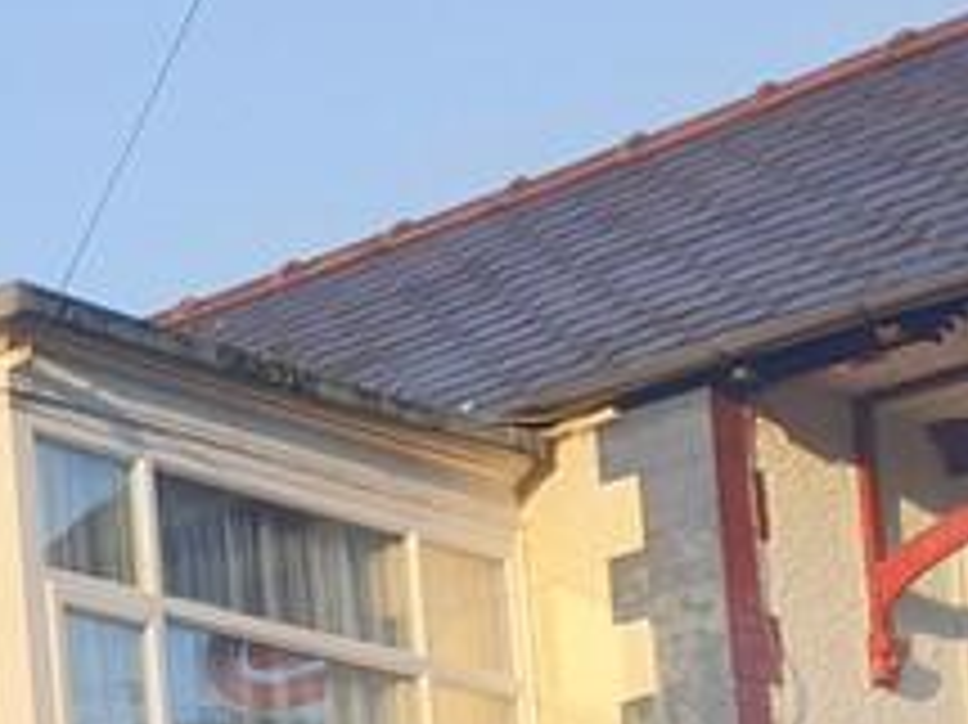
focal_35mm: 124
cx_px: -1333
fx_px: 3466
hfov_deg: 12.5
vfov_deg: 11.1
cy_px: 1318
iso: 50
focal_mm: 4.3
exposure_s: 1/230
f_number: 2.4
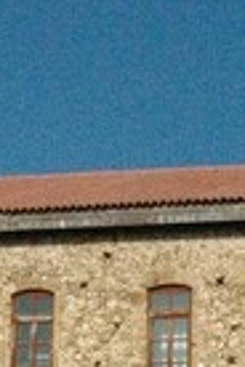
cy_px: 427
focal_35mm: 196
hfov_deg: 6.9
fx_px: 2001
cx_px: -104
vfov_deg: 10.3
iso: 1600
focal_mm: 24
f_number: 20
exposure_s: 1/1600
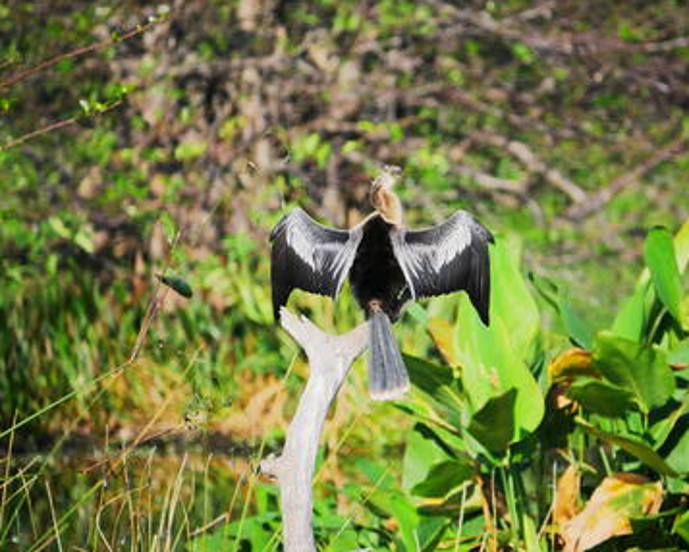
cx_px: 419
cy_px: 272
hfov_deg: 2.6
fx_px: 15057
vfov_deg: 2.1
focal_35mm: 738
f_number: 5.6
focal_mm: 300
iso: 200
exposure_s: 1/640
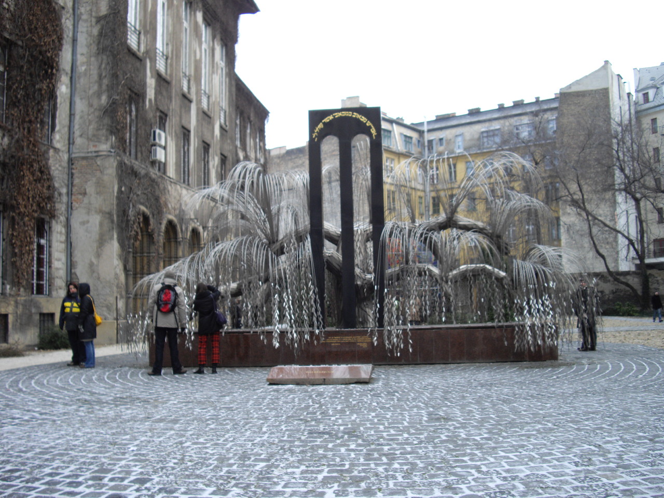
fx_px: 729
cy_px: 249
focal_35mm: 38
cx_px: 332
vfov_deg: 37.7
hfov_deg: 49.0
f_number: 2.8
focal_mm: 7.9
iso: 100
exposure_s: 1/160
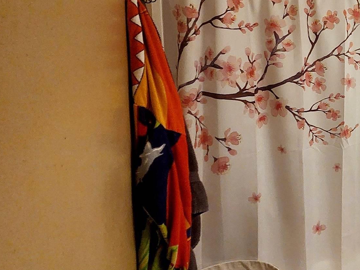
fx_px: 374
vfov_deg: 38.9
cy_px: 77
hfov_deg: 35.1
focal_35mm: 36
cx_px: 470
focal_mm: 2.2
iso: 160
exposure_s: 1/60.2
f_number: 2.2
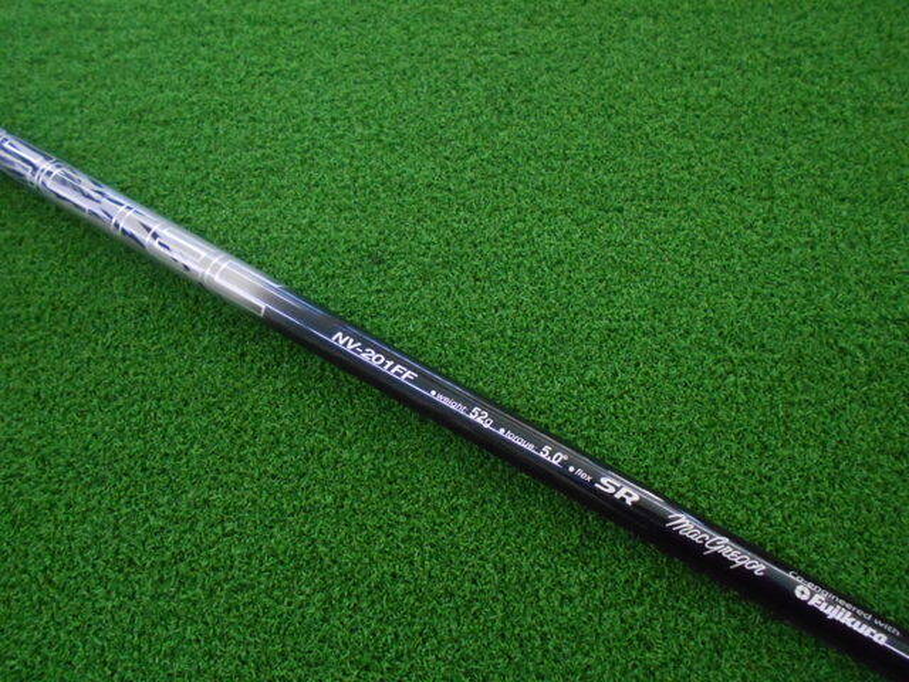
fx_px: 683
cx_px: 454
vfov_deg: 53.1
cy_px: 341
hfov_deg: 67.3
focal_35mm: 26
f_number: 3.2
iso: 800
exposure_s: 1/200
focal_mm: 4.6
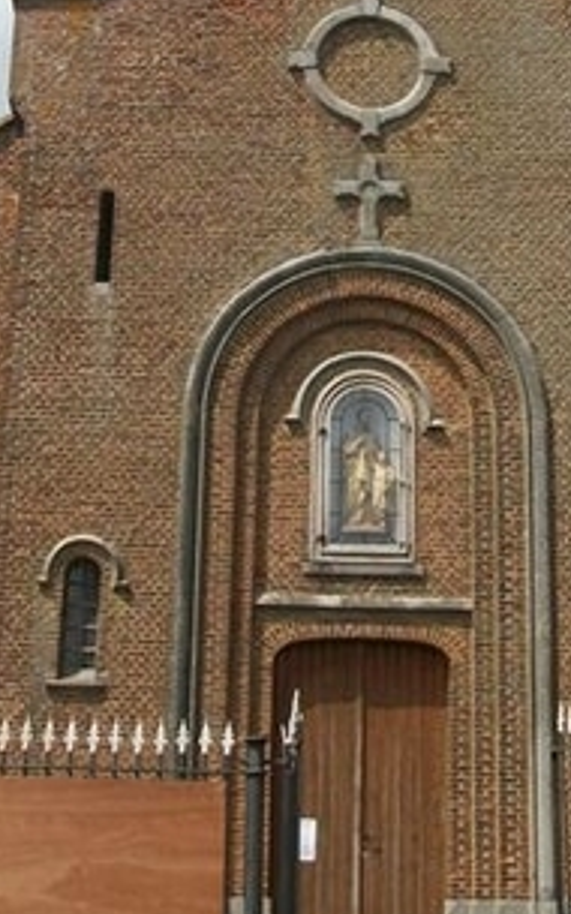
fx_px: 1668
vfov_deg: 29.7
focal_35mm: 67
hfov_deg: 19.4
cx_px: 340
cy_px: 147
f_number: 8.8
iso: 80
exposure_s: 1/200
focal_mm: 5.7
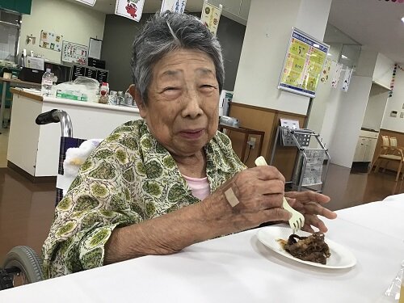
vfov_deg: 45.4
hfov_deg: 58.4
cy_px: 152
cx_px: 202
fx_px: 362
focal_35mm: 31
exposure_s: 1/30
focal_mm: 3.3
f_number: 2.4
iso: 32
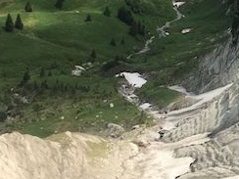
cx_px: 260
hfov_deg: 19.8
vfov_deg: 14.5
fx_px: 656
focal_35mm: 95
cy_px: -88
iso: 25
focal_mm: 4.15
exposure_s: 1/1166
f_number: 2.2
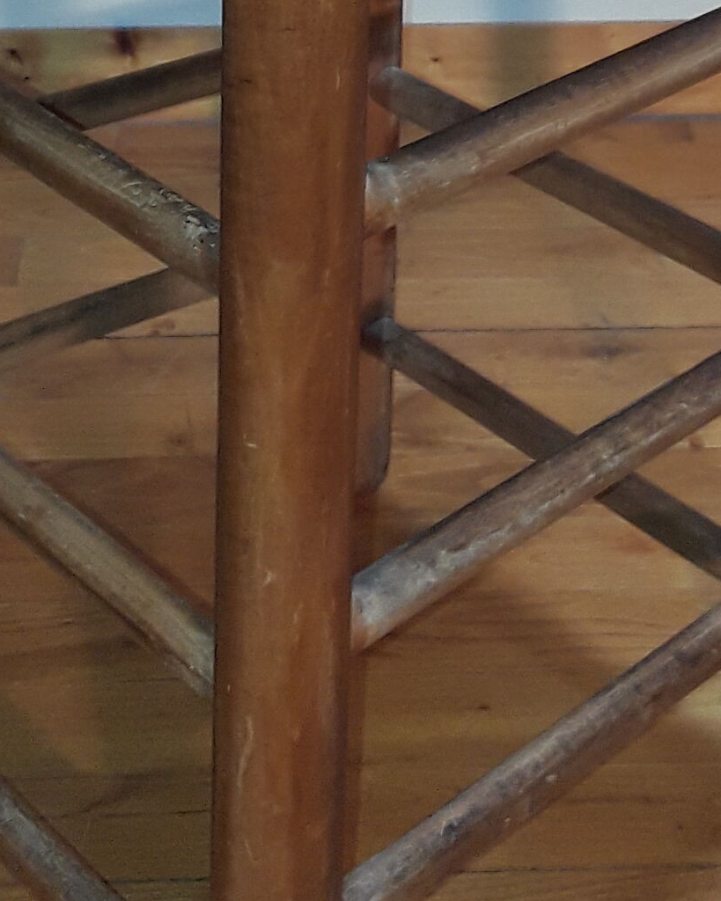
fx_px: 2241
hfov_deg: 18.3
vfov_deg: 21.5
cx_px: 369
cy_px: -117
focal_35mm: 84
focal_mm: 2.91
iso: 40
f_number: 1.9
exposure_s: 1/30
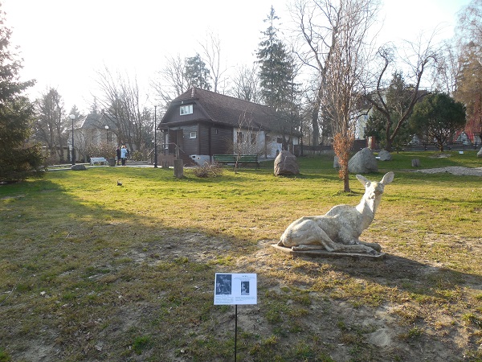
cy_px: 181
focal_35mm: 25
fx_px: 348
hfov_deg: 69.4
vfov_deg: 54.9
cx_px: 241
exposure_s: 1/320
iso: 125
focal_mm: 4.5
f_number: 3.3
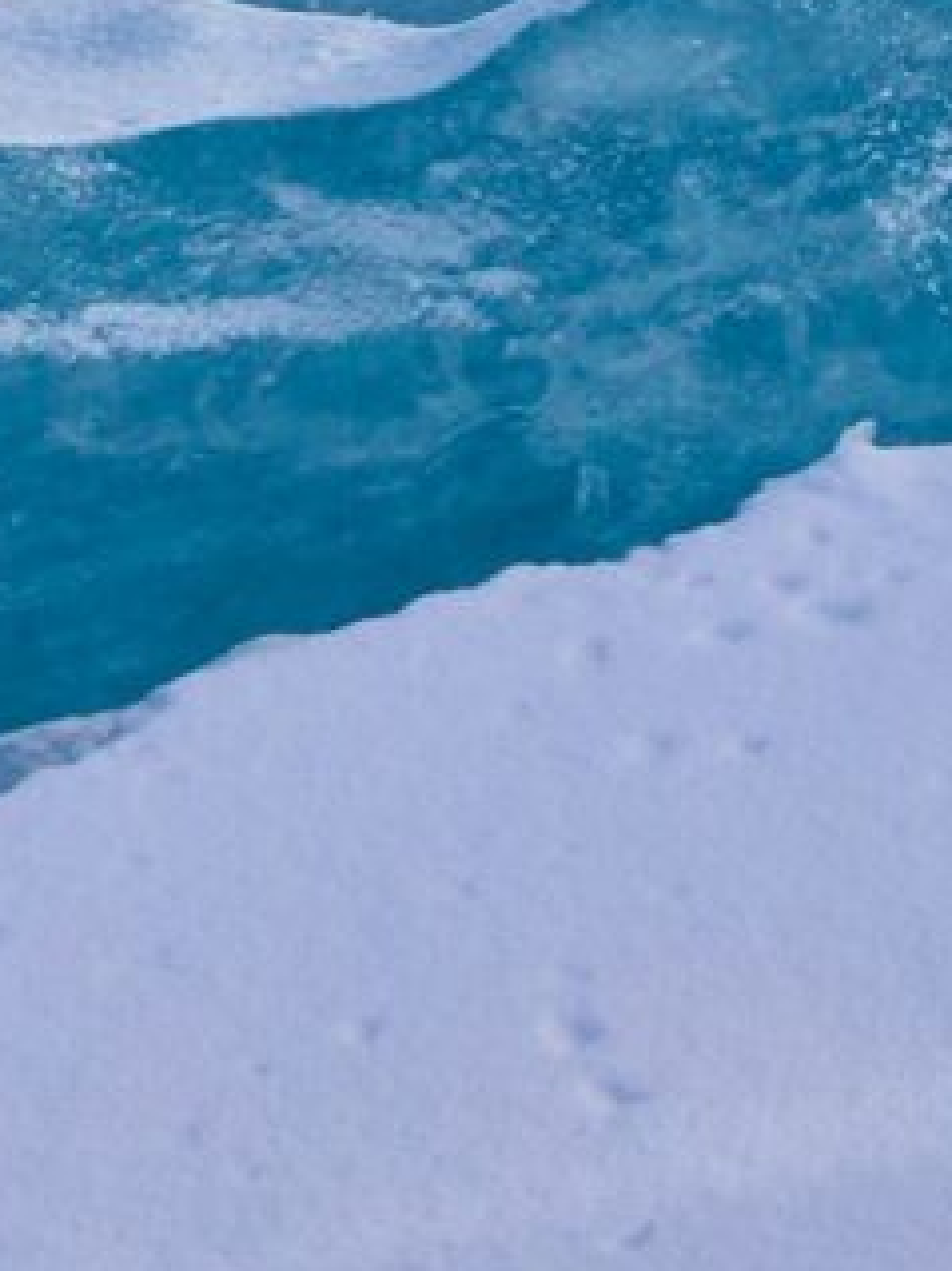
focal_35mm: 185
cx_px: 3135
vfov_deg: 9.9
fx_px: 6788
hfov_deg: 7.0
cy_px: -1311
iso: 200
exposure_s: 1/1600
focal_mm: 24
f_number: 4
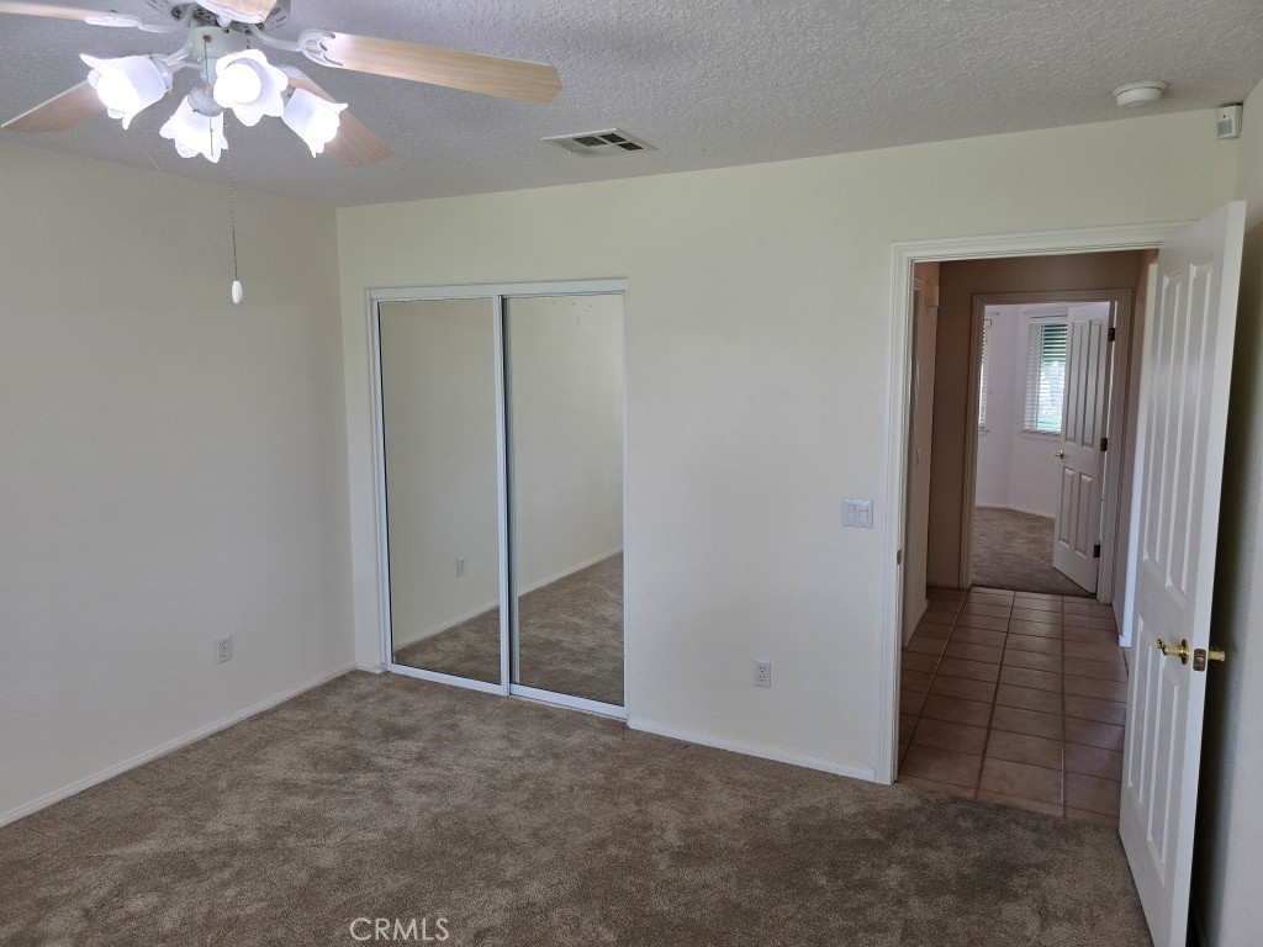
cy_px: 474
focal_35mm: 23
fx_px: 839
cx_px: 632
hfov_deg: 73.9
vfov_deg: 58.9
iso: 50
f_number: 1.7
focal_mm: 6.3
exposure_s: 1/120
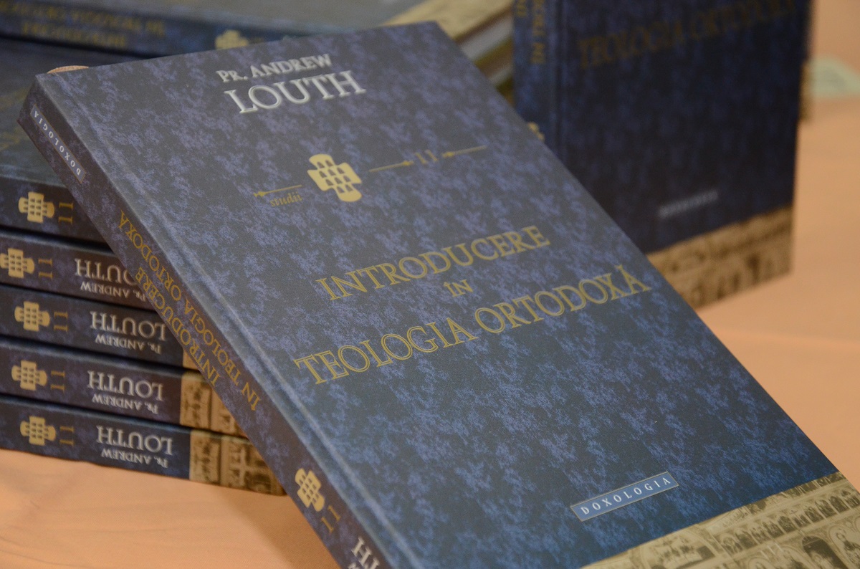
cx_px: 430
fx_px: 2216
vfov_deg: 14.6
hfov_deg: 22.0
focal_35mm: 93
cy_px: 284
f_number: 5.6
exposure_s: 1/100
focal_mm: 62
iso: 2000
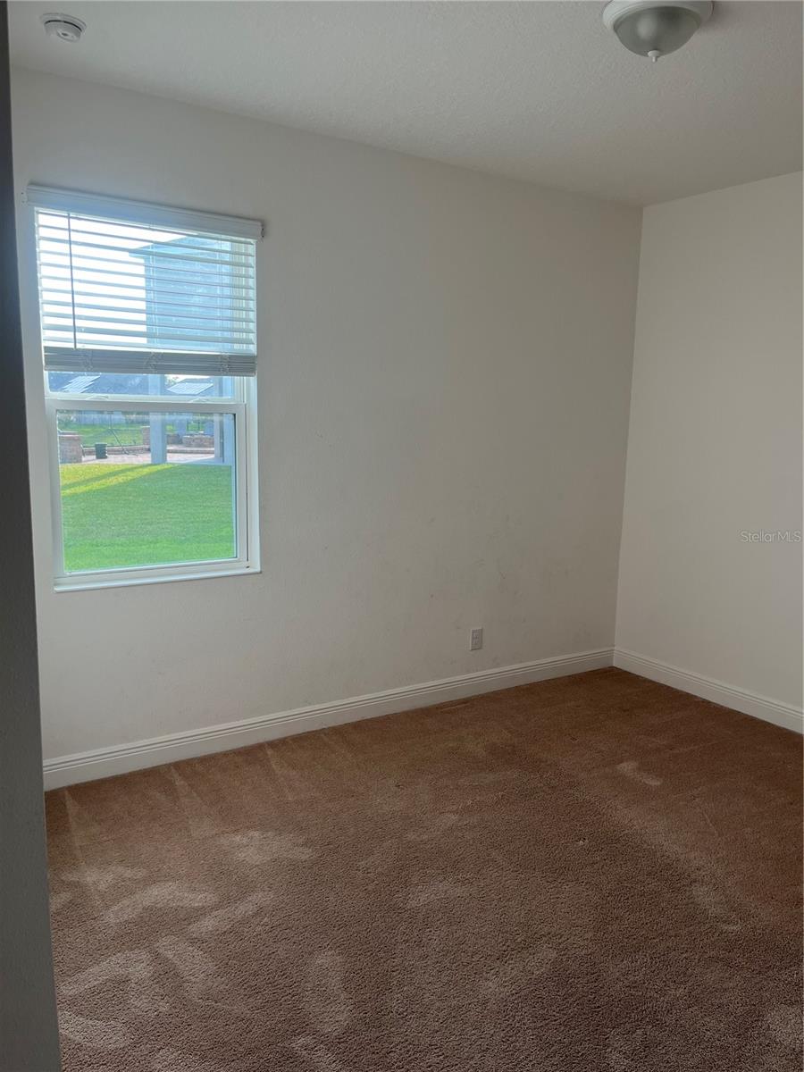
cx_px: 402
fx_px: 805
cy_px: 536
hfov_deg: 53.1
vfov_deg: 67.3
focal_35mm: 26
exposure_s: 1/126
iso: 40
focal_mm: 5.1
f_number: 1.6
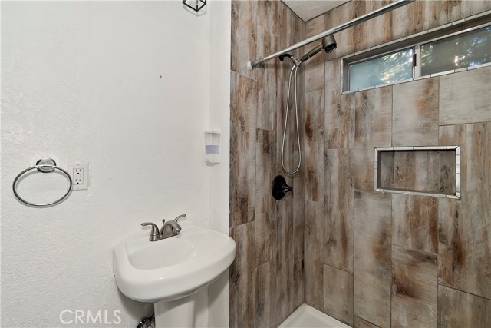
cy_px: 164
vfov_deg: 77.4
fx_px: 205
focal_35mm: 15
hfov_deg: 100.4
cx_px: 246
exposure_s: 1/30
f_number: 8
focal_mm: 10
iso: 400
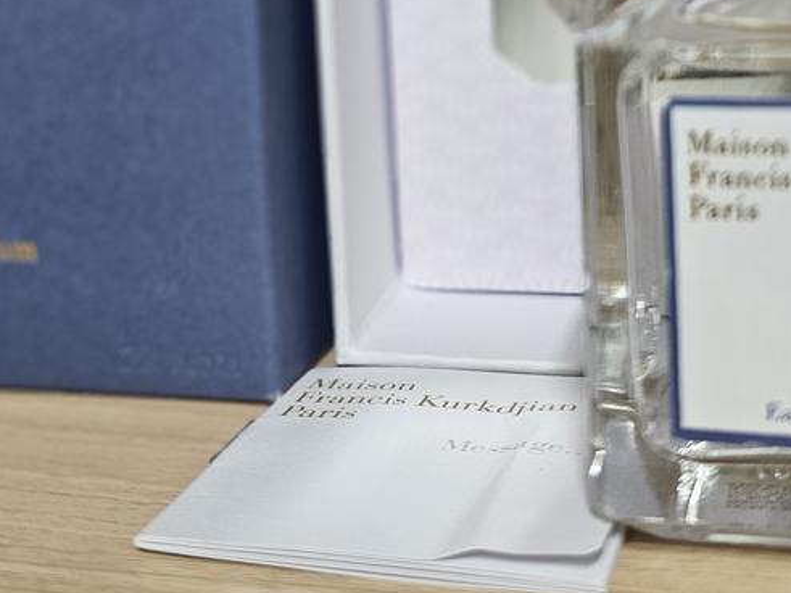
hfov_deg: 32.1
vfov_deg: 22.9
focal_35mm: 60
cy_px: -63
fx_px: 1371
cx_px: 475
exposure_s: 1/67
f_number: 1.7
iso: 160
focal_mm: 6.3
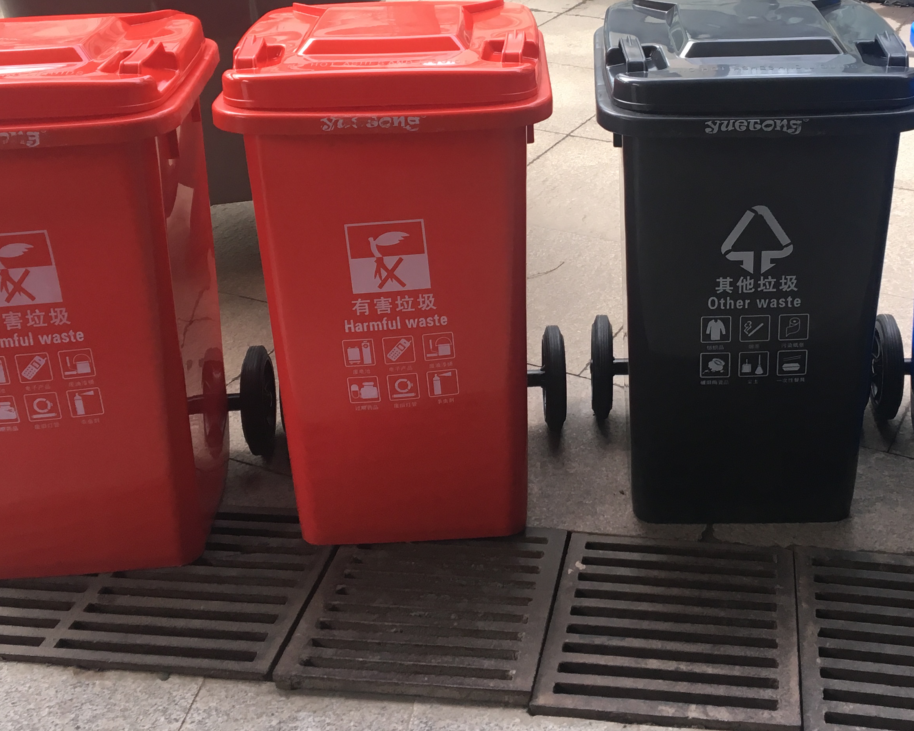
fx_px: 1325
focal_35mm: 49
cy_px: 215
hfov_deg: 37.8
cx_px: 580
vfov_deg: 30.5
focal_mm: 4.15
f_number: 2.2
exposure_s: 1/33
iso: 25
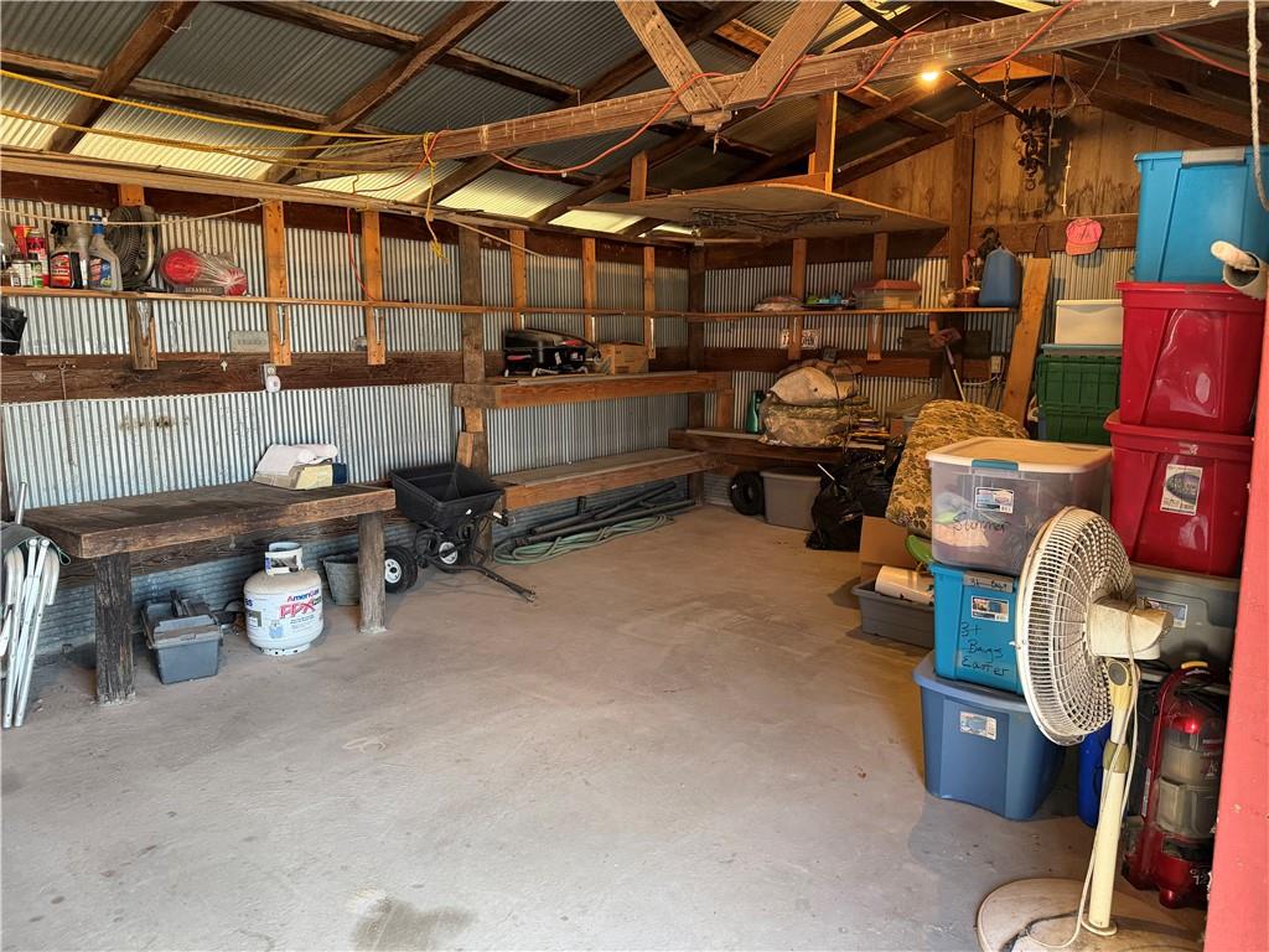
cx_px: 634
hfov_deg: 71.6
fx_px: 880
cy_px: 476
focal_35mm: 24
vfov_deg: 56.8
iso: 320
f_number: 1.78
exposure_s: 1/120
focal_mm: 6.76
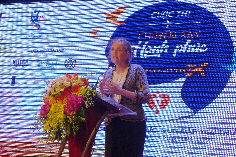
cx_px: 118
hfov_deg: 15.2
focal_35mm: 135
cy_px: 78
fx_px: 885
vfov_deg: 10.2
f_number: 2.3
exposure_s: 1/400
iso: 400
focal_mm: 17.7
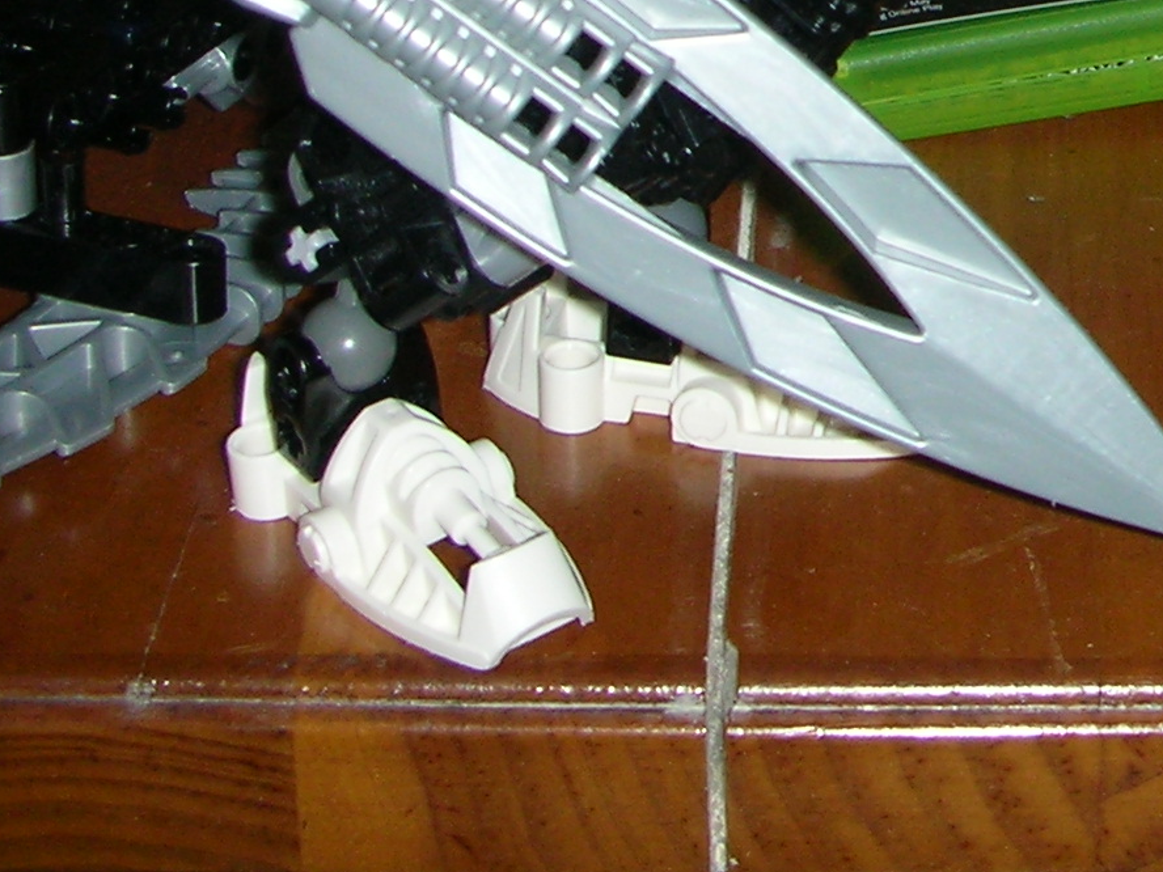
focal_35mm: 111
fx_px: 3729
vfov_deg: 12.8
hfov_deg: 16.8
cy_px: -325
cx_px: 1455
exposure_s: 1/60.1
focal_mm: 5.8
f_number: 3
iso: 50
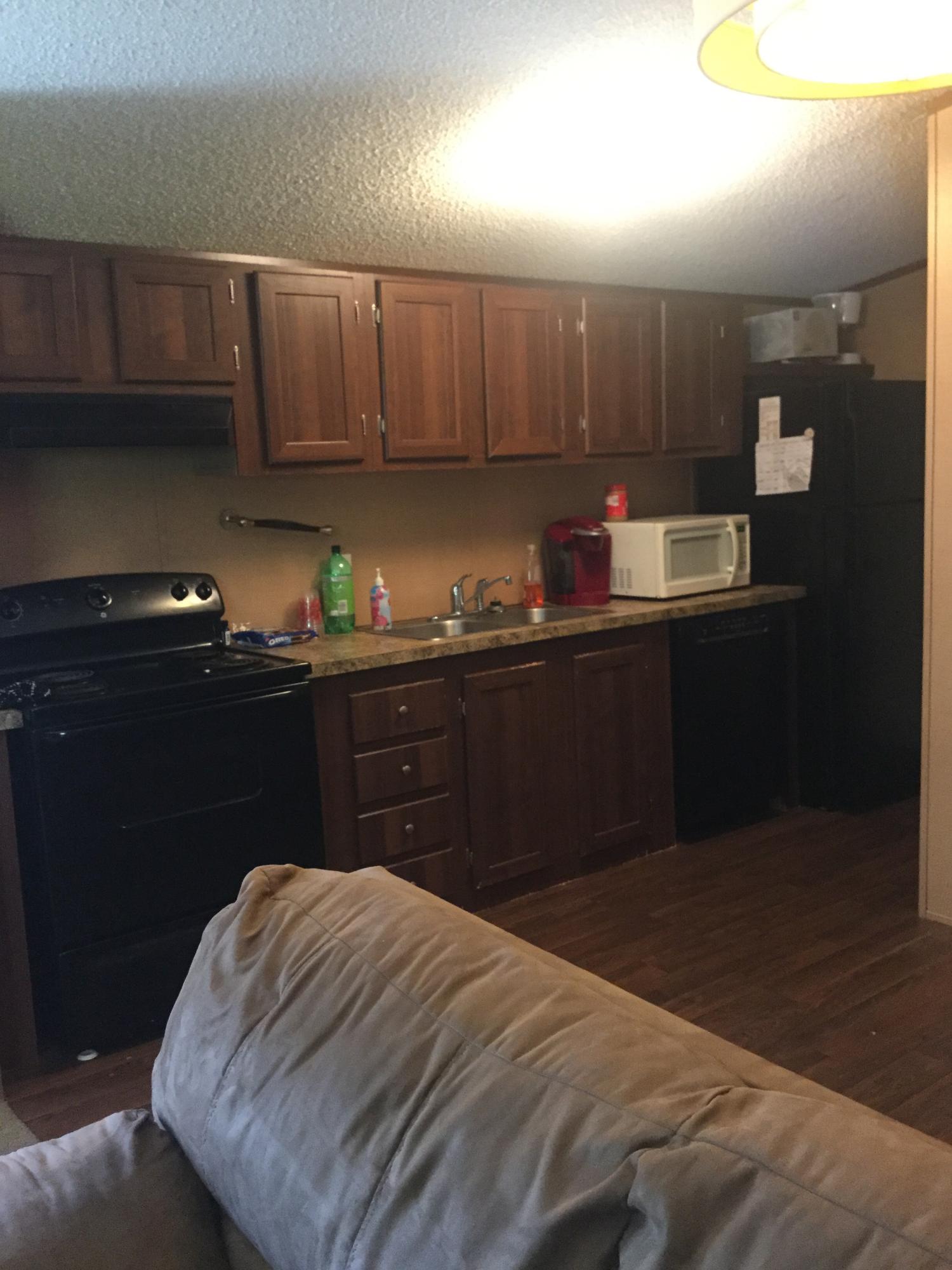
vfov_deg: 58.4
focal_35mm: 31
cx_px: 476
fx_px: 1137
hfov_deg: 45.4
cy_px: 635
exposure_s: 1/15
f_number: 2.4
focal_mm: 3.3
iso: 200
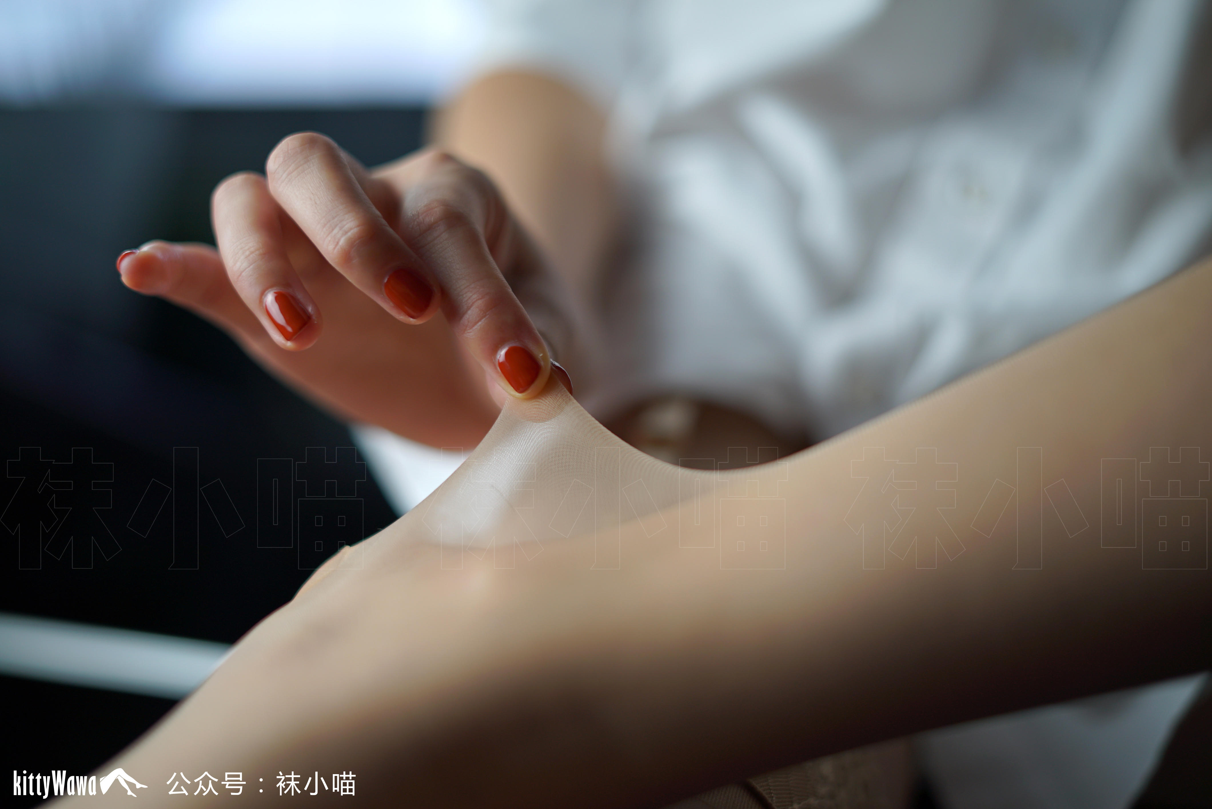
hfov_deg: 39.6
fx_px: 1684
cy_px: 404
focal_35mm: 50
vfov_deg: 27.0
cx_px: 606
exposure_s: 1/125
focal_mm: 50
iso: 100
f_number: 1.8
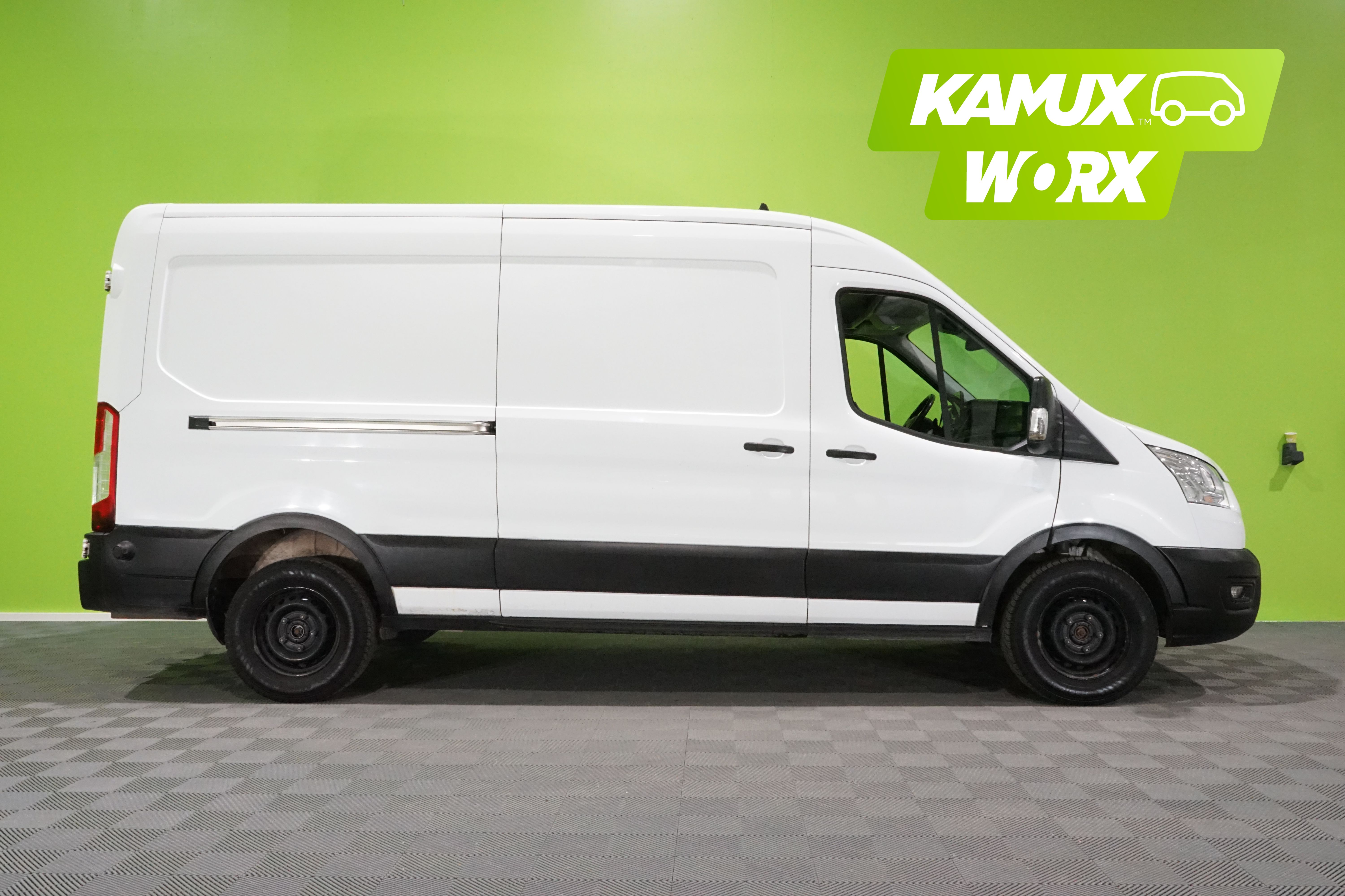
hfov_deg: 61.9
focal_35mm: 30
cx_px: 672
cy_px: 448
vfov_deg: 43.6
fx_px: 1121
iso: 6400
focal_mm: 30
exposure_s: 1/20
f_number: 22
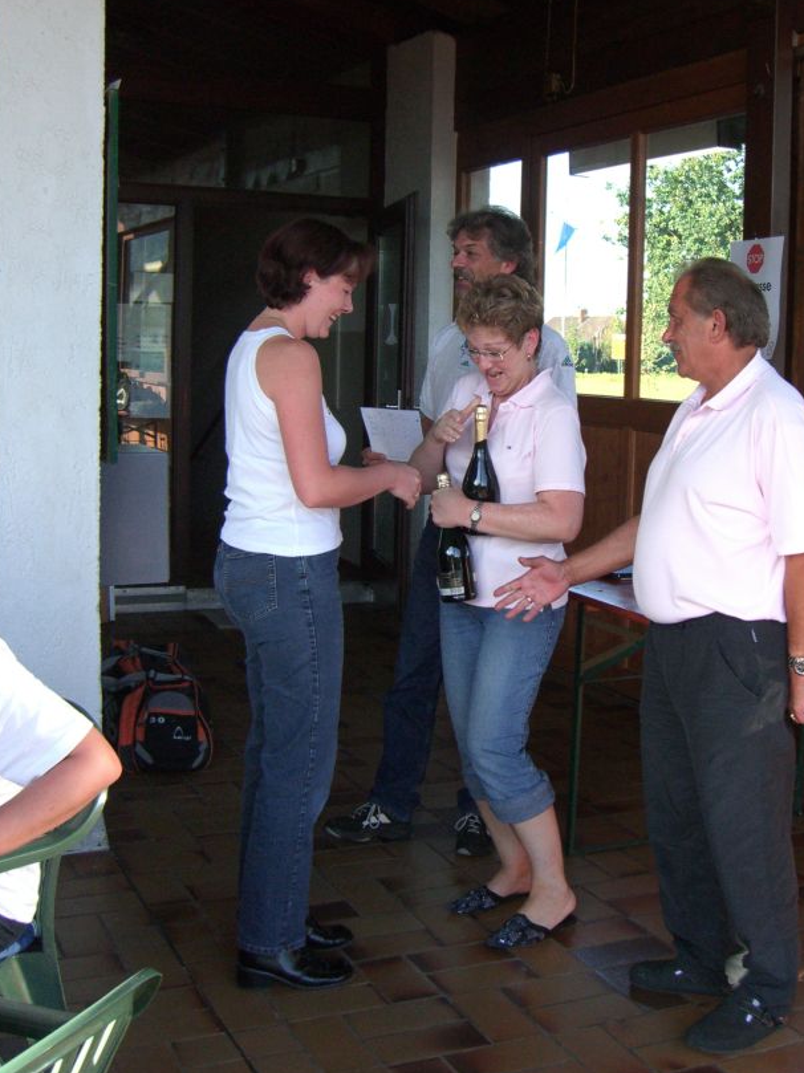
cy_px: 465
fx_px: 1426
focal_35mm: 46
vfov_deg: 41.2
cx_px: 478
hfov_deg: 31.4
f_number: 2.8
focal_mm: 7.9
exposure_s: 1/500
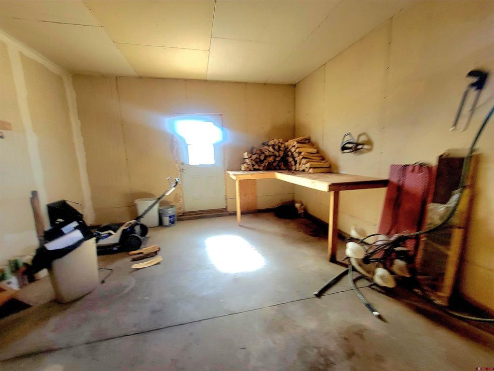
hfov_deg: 106.2
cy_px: 186
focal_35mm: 13
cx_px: 247
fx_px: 186
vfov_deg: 89.9
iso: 125
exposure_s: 1/60.2
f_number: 2.2
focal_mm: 2.2
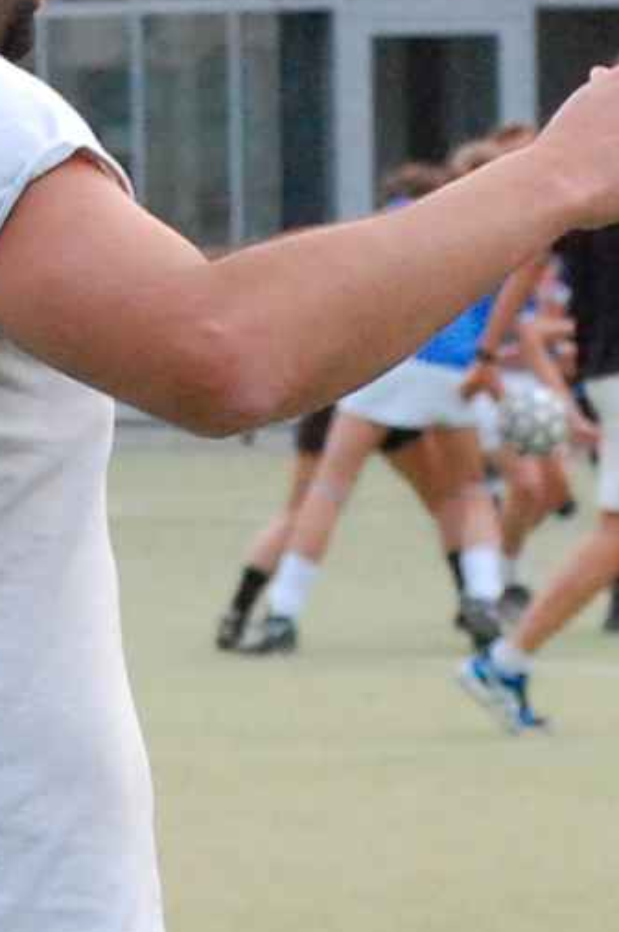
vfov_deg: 8.8
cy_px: 841
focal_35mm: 232
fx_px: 6010
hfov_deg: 5.9
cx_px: 640
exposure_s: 1/320
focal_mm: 55
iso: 1600
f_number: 7.1
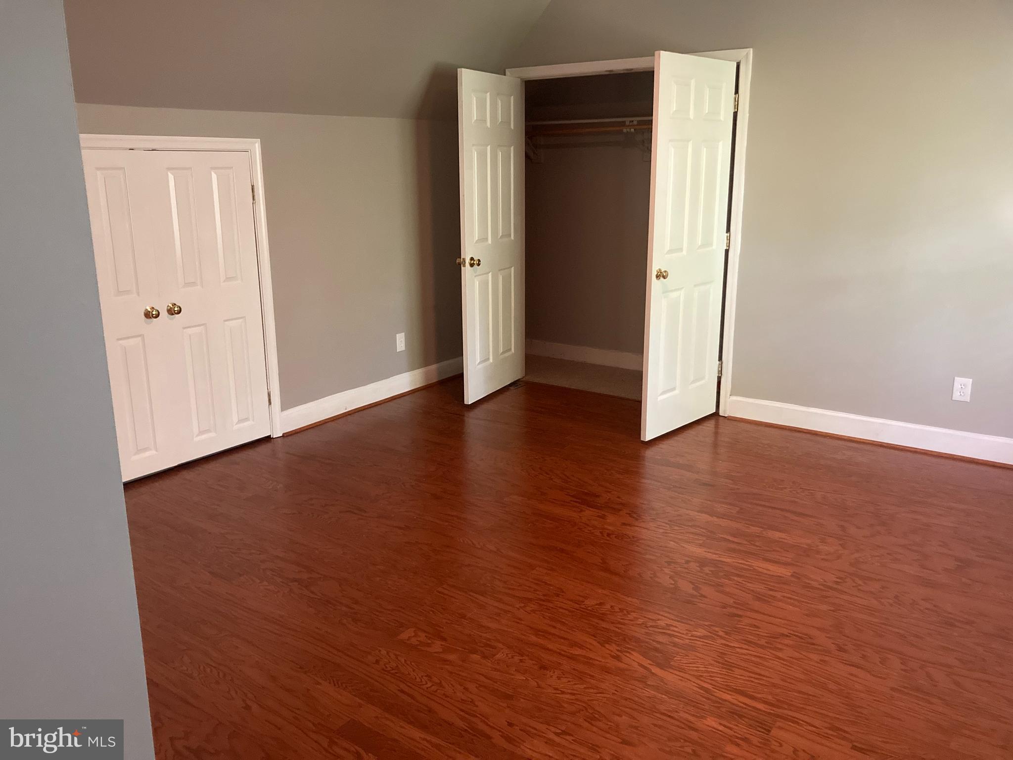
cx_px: 506
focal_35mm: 28
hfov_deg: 63.4
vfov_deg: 49.7
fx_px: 819
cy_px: 380
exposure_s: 1/30
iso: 500
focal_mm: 3.99
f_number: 1.8
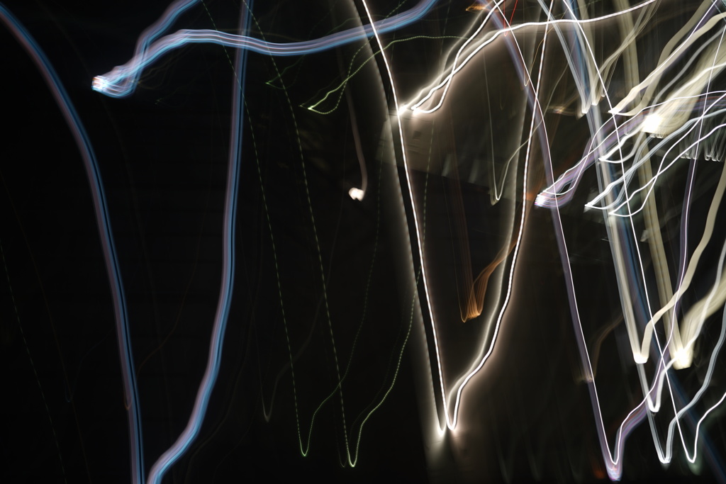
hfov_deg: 54.4
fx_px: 706
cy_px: 242
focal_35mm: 35
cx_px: 363
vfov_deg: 37.9
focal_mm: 35
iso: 50
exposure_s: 25
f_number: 2.8
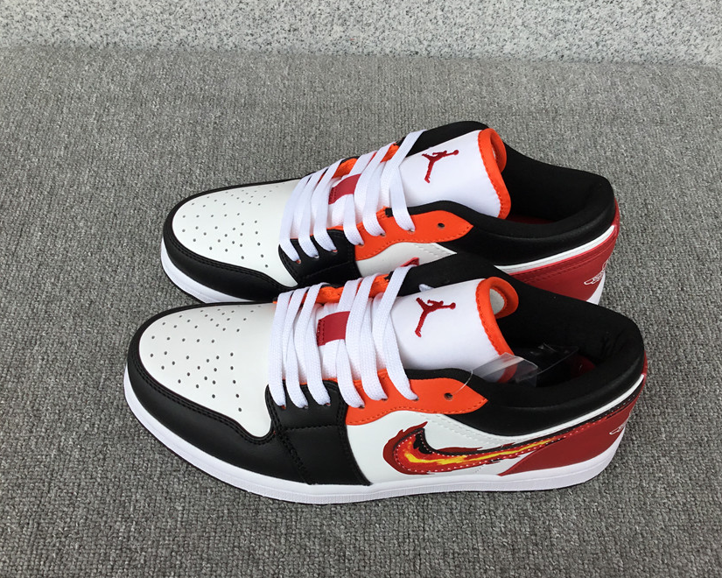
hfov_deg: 54.2
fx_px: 705
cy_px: 290
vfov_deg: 44.5
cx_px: 390
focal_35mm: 33
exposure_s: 1/347
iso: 25
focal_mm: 3.3
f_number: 2.4
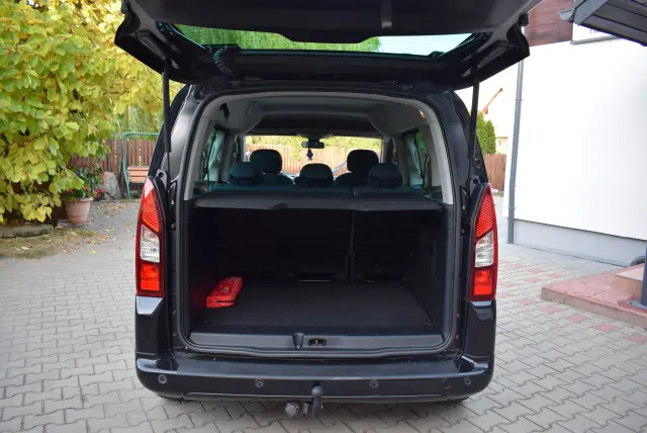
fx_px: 486
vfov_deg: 48.0
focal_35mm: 27
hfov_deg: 67.3
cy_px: 216
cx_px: 324
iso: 400
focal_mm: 18
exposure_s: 1/100
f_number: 5
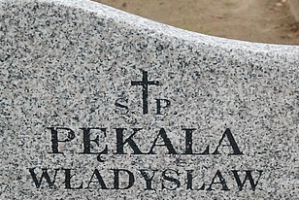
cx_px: 161
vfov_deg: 8.8
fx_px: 1297
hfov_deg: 13.2
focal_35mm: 156
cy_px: 167
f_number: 5
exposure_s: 1/400
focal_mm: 50
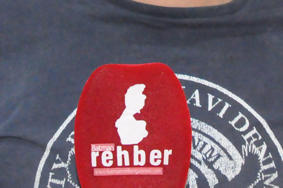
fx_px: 885
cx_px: 173
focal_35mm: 113
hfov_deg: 18.1
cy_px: -86
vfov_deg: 11.6
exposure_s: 1/200
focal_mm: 21
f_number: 7.1
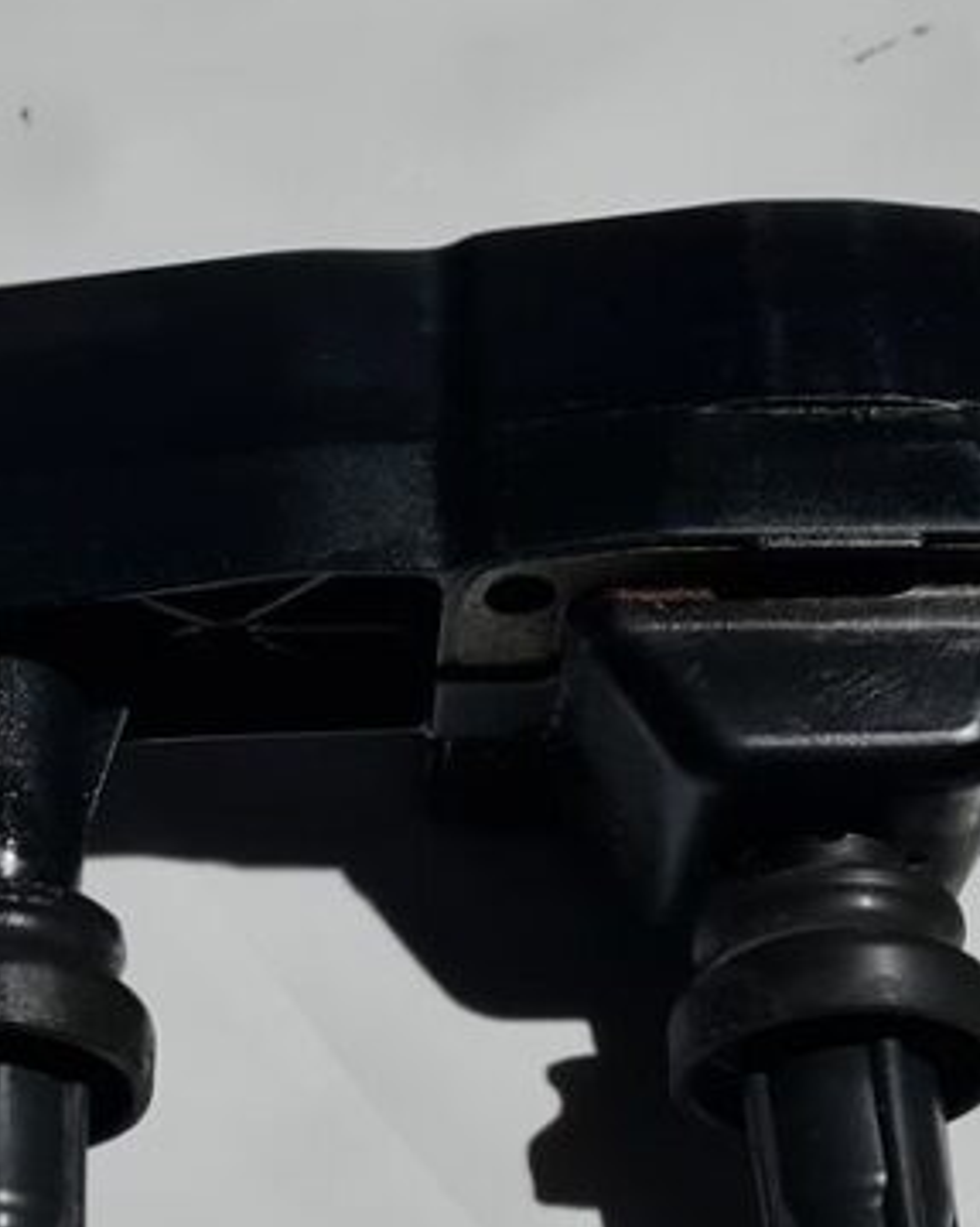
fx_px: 3591
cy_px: 813
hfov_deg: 15.5
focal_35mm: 99
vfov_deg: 19.3
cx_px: 341
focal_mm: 5.4
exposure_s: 1/50
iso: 320
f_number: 1.8
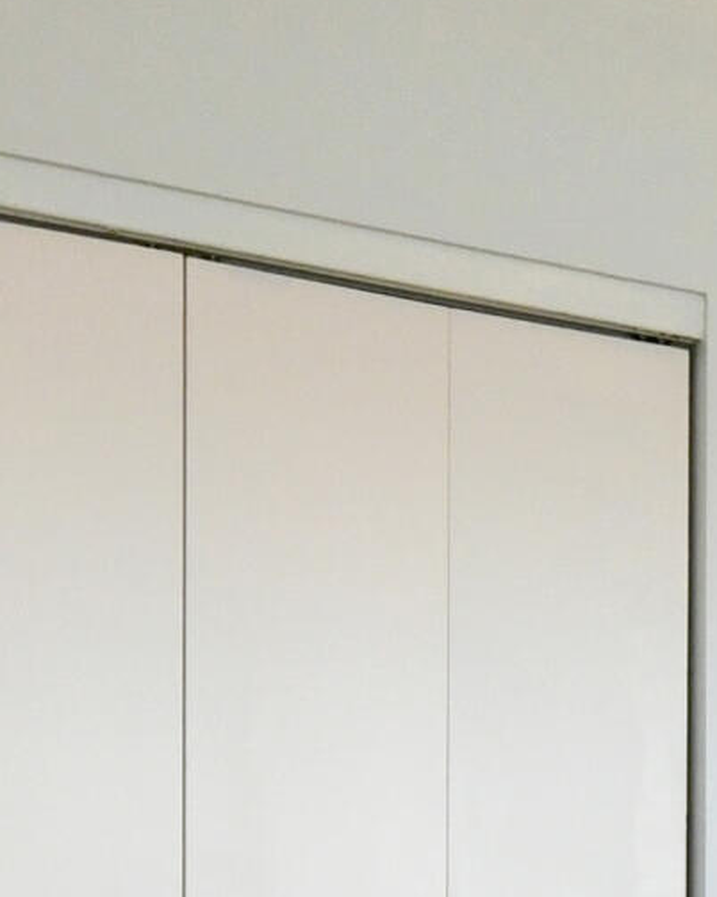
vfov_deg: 20.6
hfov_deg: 16.5
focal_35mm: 84
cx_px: 1106
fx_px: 2229
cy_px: 1198
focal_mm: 10
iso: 900
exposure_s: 1/80
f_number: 9
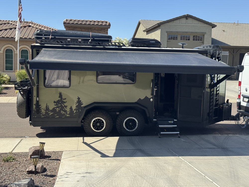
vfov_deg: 30.3
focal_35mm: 48
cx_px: 124
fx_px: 345
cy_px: 94
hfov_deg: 39.7
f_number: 1.78
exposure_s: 1/2513
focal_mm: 6.76
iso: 64
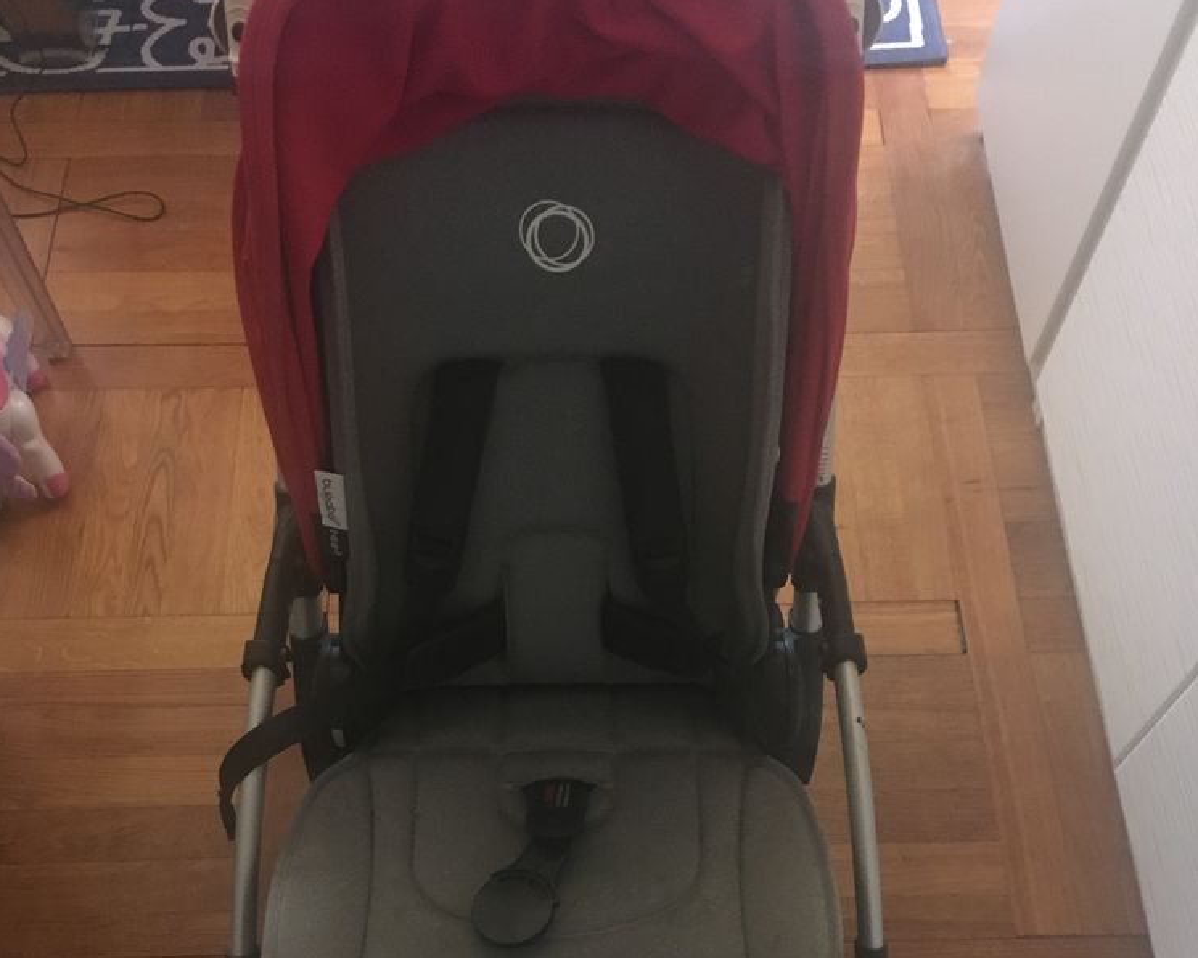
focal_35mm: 38
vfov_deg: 38.6
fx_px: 1347
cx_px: 598
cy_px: 659
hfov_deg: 47.9
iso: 500
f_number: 2.2
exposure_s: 1/17
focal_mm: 4.15
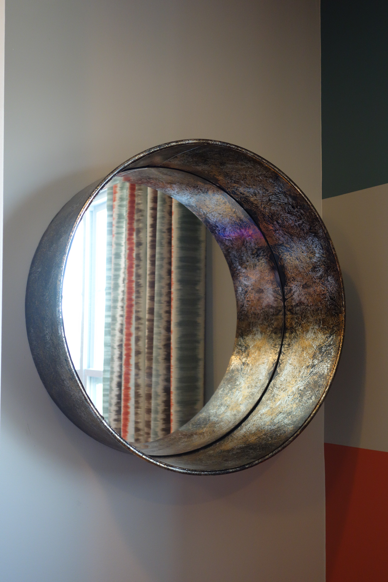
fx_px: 808
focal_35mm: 50
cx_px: 194
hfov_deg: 27.0
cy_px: 291
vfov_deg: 39.6
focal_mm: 18.66
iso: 500
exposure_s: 1/60
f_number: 3.2
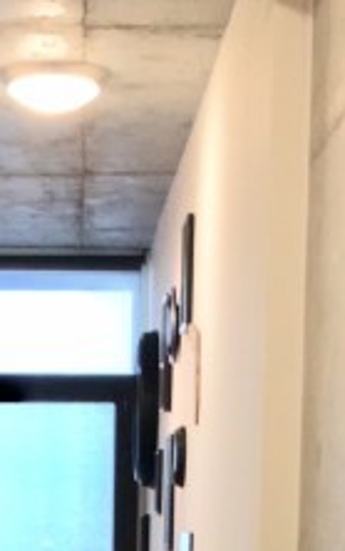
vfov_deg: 13.7
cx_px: -5
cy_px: 851
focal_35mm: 142
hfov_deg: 9.2
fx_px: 2133
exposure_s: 1/30
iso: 50
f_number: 2.2
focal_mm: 4.15
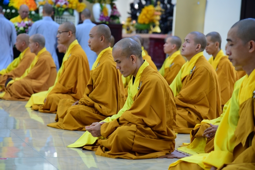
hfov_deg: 17.1
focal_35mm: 120
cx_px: 128
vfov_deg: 11.4
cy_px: 85
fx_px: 850
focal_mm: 120
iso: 1600
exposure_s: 1/40
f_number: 4.5
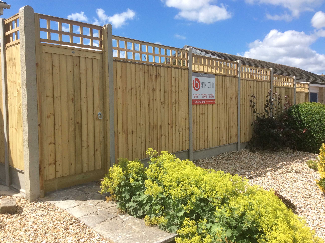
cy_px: 122
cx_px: 162
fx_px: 300
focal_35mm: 32
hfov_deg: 56.9
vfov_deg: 44.1
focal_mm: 3.3
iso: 32
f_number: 2.4
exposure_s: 1/1300
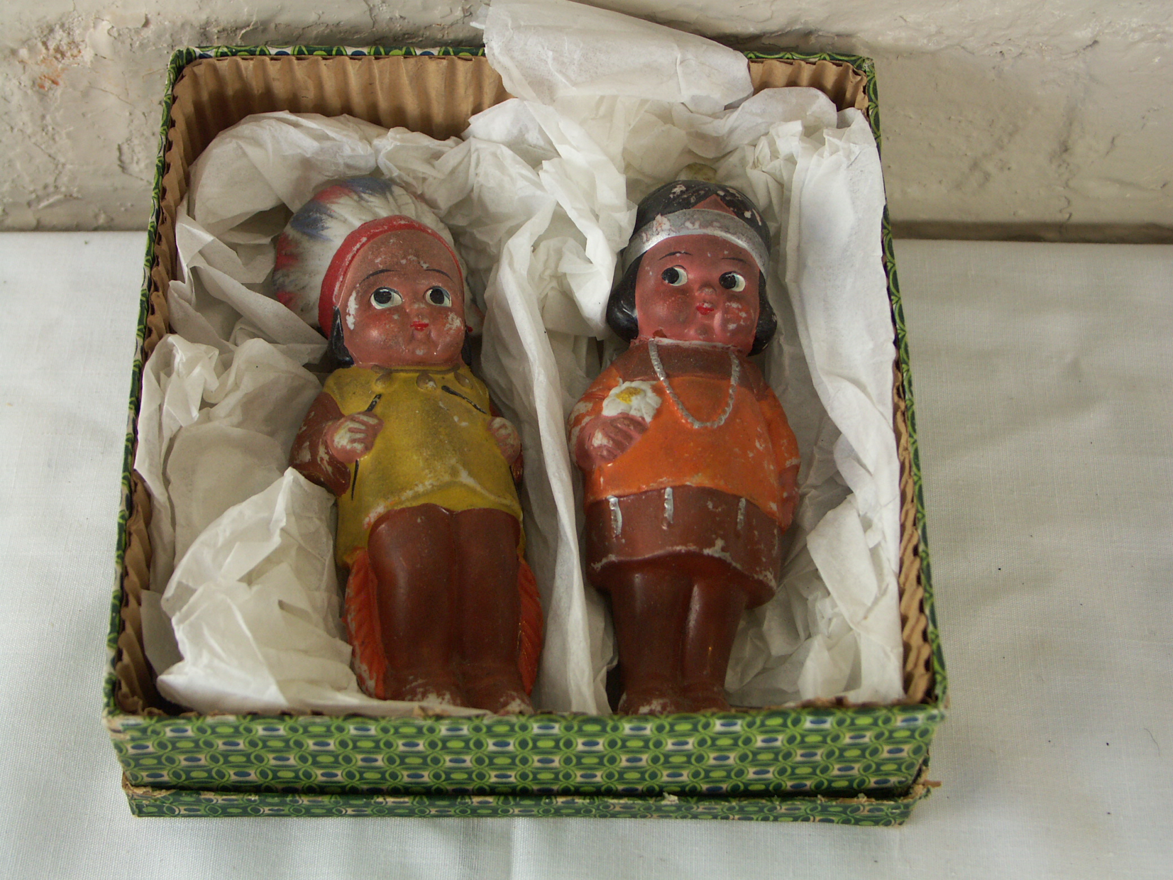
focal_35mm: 53
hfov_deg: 36.2
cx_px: 586
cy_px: 440
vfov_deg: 27.5
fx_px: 1796
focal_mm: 13.72
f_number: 3.2
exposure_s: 1/40
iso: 100
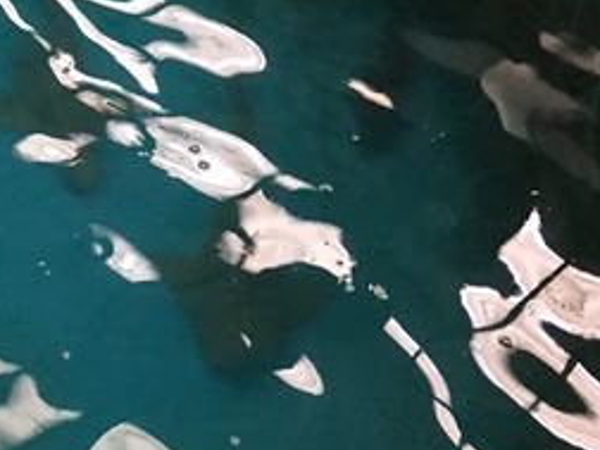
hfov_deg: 19.2
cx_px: -236
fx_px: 1595
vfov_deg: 15.7
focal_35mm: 92
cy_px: -31
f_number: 2.2
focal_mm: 4.15
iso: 64
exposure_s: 1/15
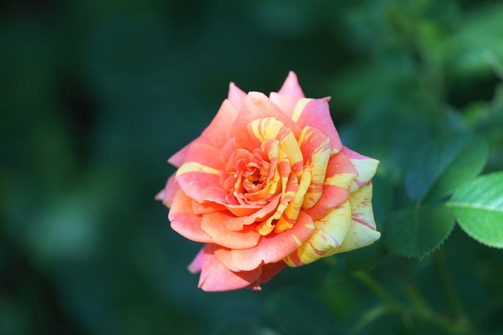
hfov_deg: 6.9
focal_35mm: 300
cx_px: 252
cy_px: 168
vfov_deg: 4.6
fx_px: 4191
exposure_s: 1/320
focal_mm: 300
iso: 320
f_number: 5.6
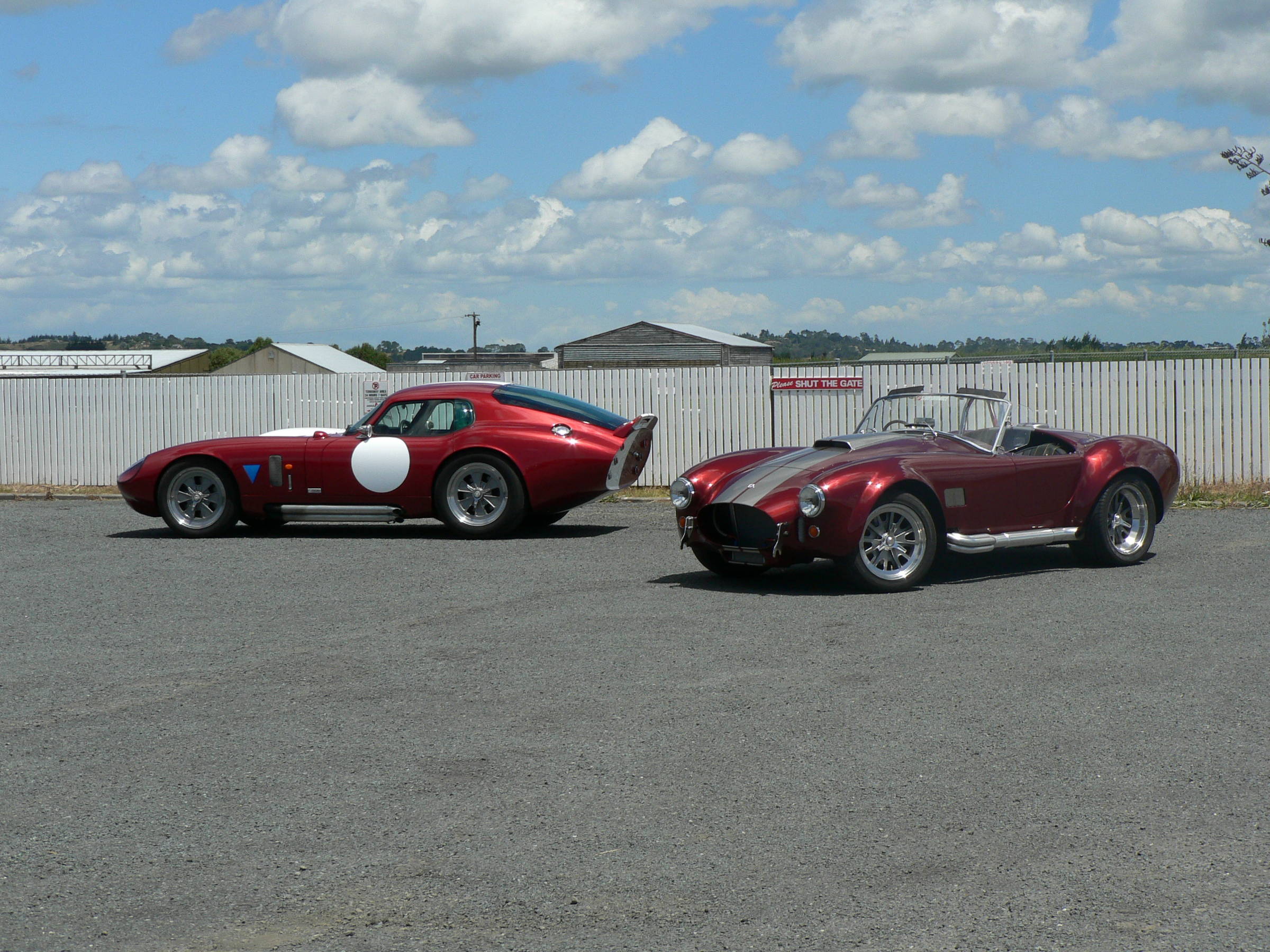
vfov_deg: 20.7
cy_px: 476
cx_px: 635
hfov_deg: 27.4
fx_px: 2605
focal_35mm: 71
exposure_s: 1/1000
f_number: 5.6
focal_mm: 11.8
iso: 80
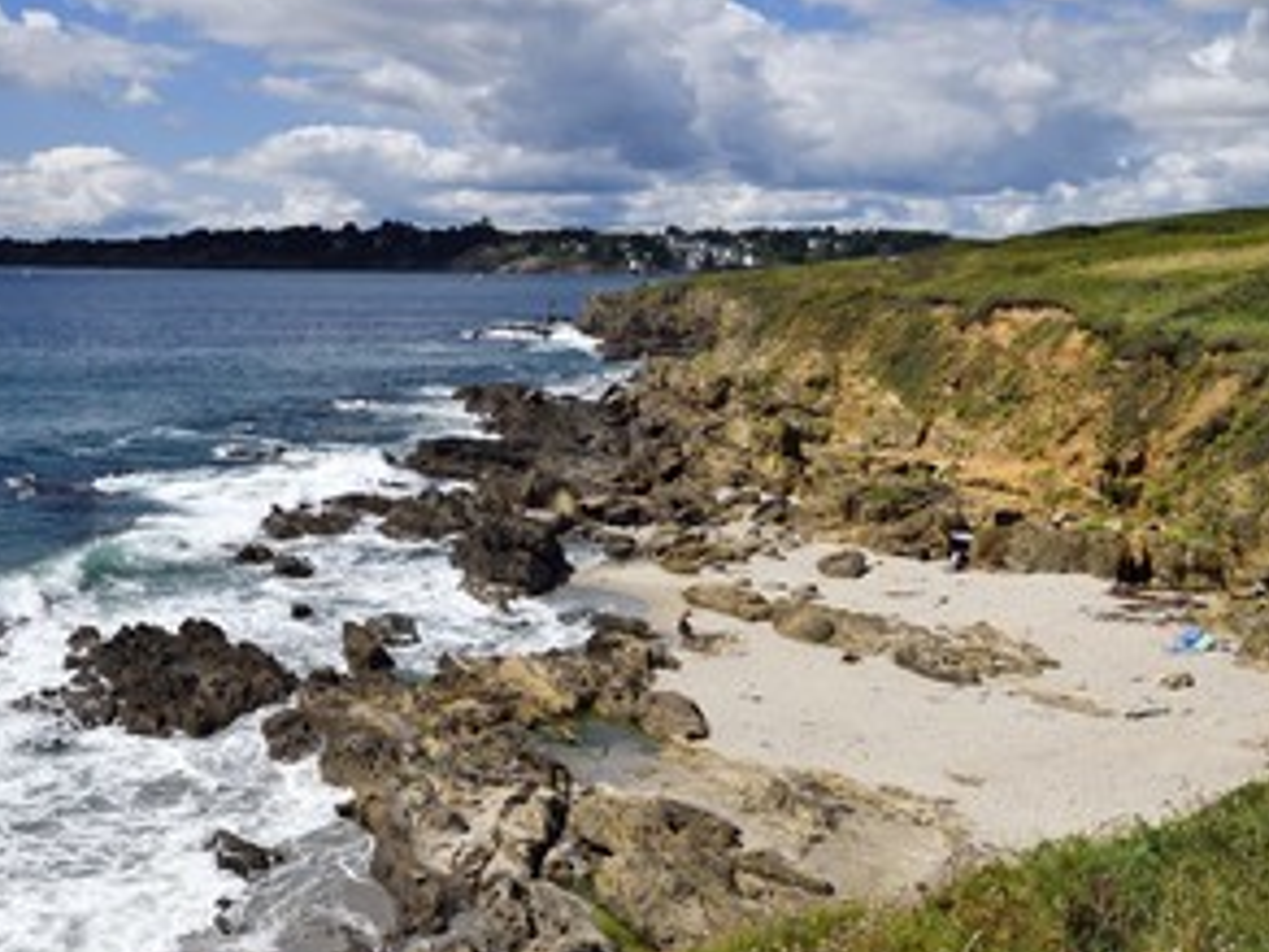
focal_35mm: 43
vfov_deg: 33.5
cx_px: 463
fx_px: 1576
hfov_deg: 43.4
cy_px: 583
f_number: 13
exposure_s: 1/640
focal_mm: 31
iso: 200
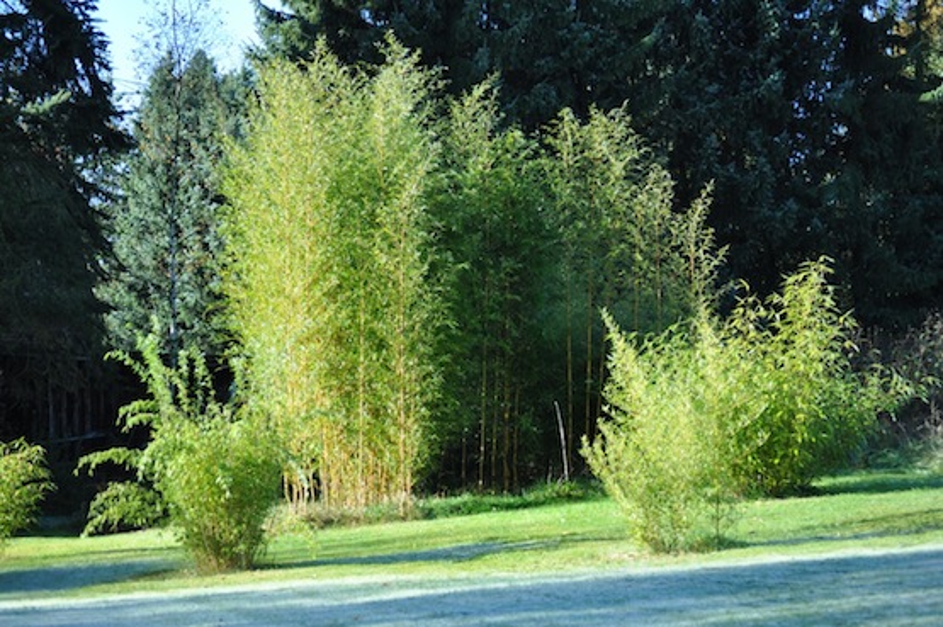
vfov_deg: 13.4
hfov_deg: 20.0
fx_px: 2669
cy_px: 314
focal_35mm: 102
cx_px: 472
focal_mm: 68
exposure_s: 1/1000
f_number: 4.2
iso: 720
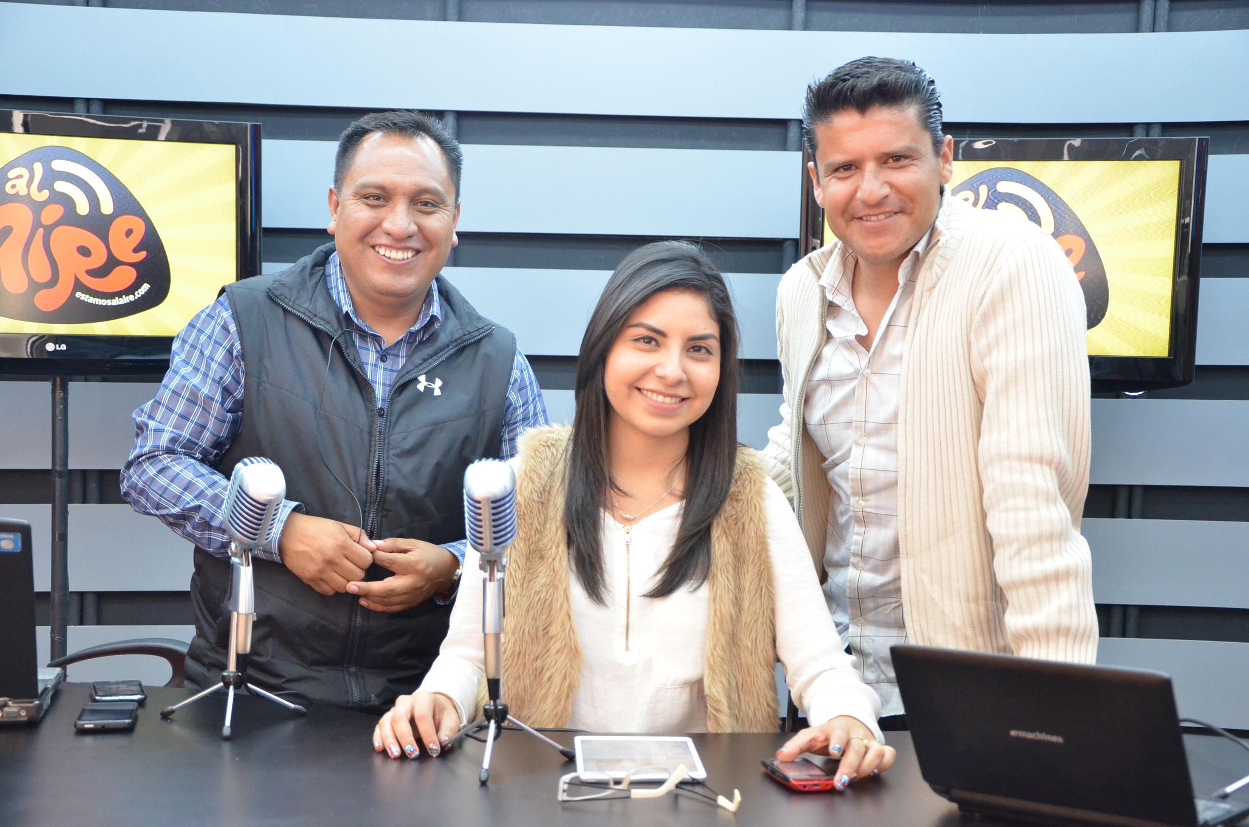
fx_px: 1766
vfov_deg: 26.4
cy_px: 414
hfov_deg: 39.0
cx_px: 624
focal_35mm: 51
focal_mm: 34
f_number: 4.2
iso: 2500
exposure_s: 1/80
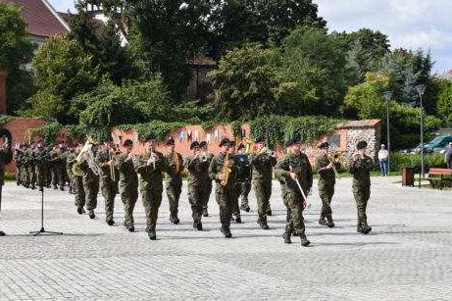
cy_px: 152
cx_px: 226
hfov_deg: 24.8
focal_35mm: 82
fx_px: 1029
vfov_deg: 16.6
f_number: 8
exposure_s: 1/500
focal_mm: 40
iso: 180
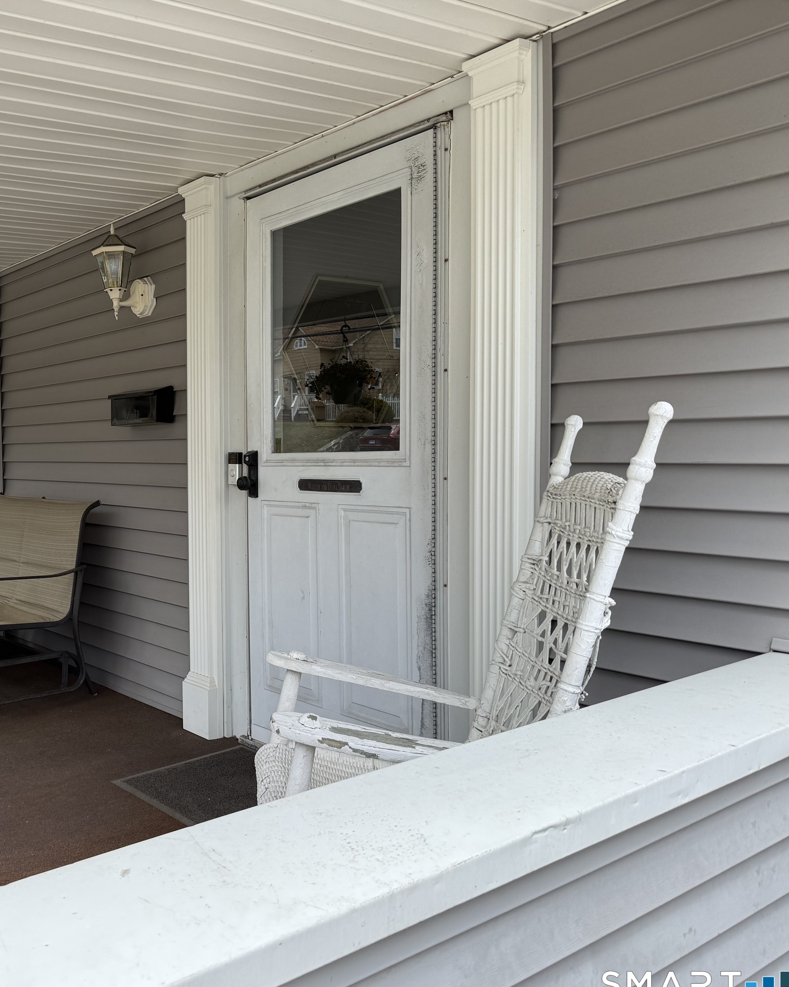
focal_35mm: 32
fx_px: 934
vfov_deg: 55.7
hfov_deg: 43.1
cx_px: 128
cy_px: 501
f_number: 1.78
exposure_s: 1/1156
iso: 80
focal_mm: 6.76
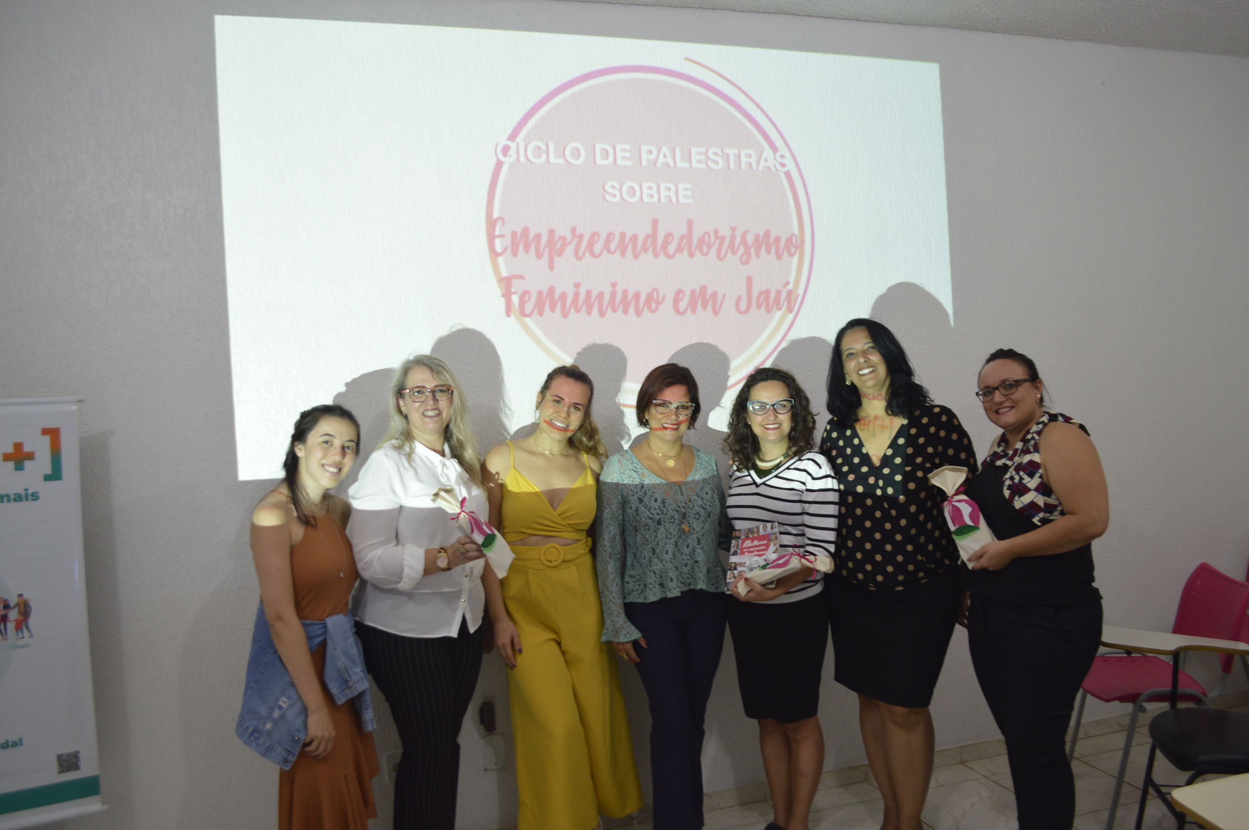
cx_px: 624
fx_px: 936
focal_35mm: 27
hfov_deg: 67.4
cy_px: 415
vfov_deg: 47.8
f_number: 3.5
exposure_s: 1/30
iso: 400
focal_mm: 18
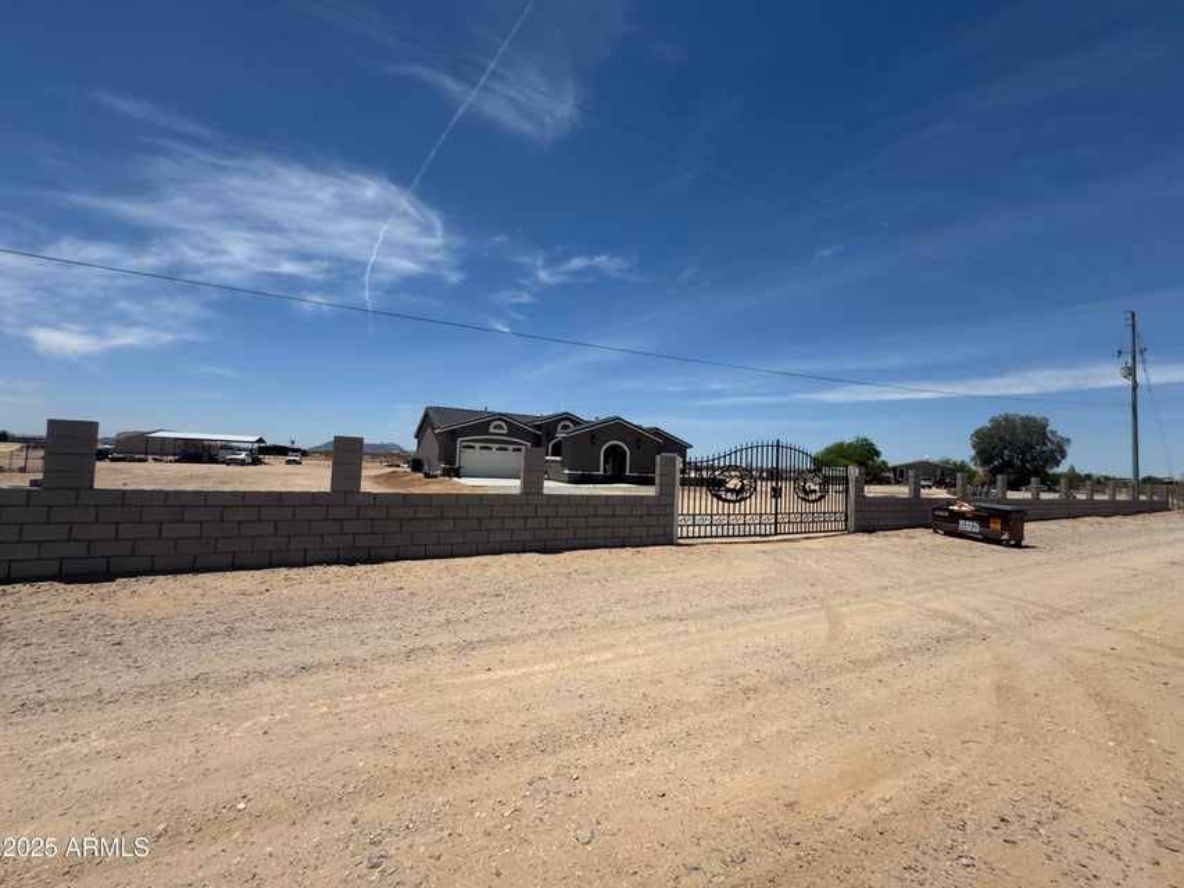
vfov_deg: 85.7
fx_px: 479
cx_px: 592
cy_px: 444
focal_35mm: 14
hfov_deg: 102.1
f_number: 2.2
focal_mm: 2.22
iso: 50
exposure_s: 1/4132
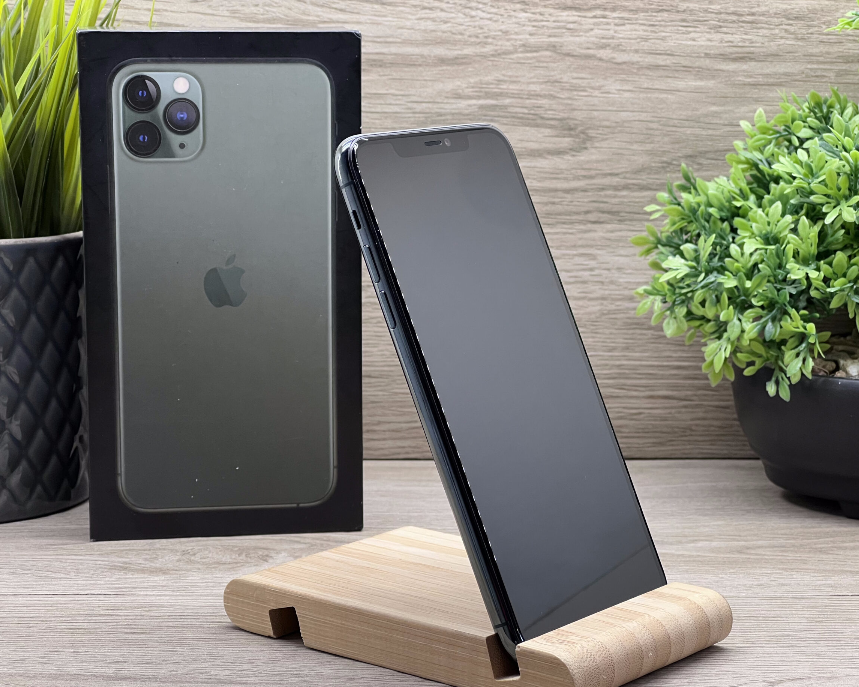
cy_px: 358
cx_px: 446
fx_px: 2135
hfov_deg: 22.7
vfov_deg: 18.3
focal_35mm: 84
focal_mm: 9
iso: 125
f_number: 2.8
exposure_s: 1/99
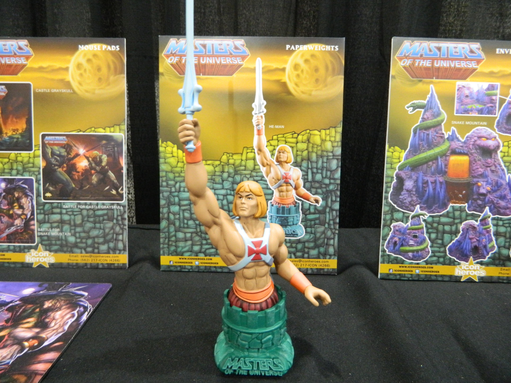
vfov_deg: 54.9
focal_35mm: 25
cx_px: 256
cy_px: 192
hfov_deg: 69.4
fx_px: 369
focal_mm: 4.5
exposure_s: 1/6
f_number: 3.1
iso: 400
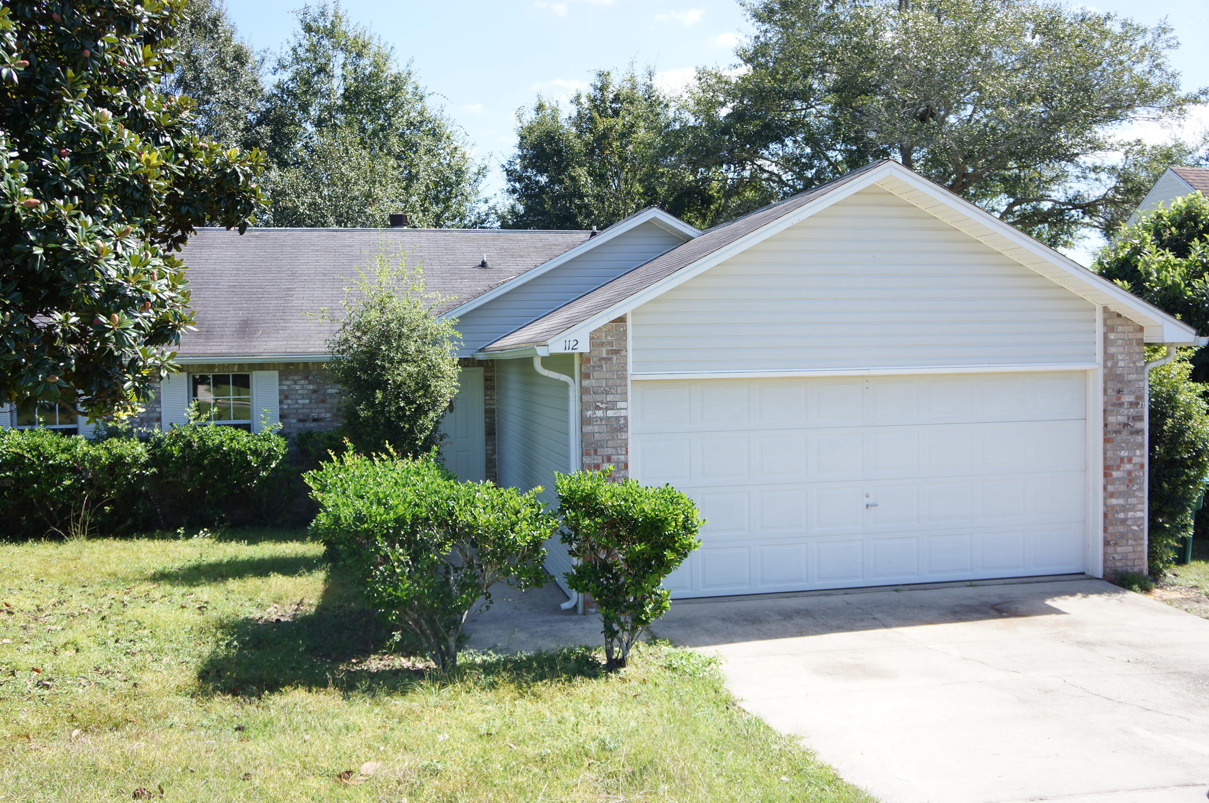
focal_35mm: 31
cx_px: 604
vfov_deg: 42.2
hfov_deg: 60.3
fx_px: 1040
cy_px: 402
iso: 100
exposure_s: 1/400
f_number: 4
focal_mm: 21
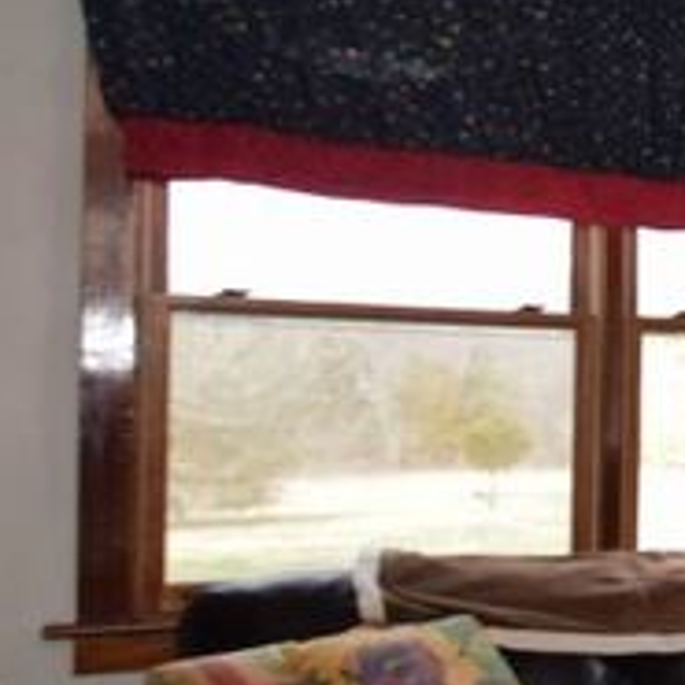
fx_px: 1343
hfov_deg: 17.9
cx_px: 1418
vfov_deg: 28.6
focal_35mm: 60
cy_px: 352
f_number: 3.5
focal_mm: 10
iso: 125
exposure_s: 1/40
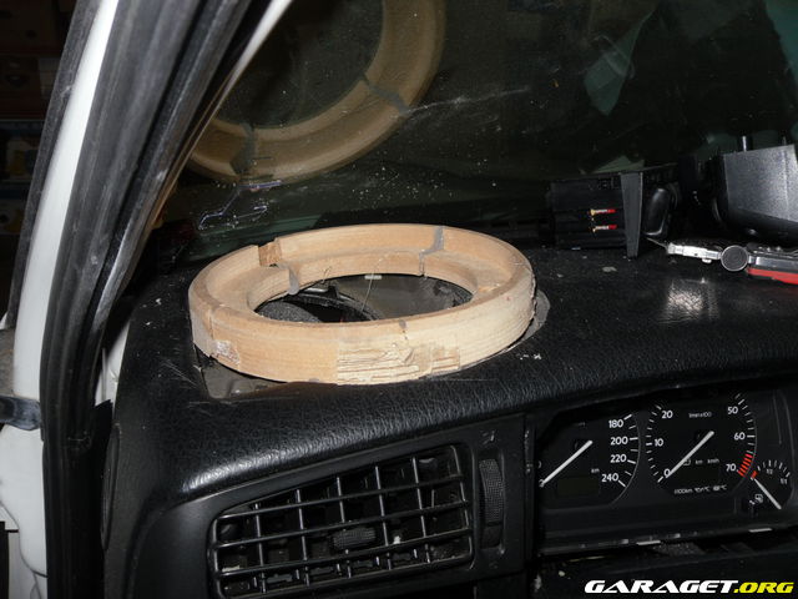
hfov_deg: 52.6
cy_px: 300
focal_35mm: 35
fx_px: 807
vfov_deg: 40.7
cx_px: 399
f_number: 3.5
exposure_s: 1/45
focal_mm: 6.3
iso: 80
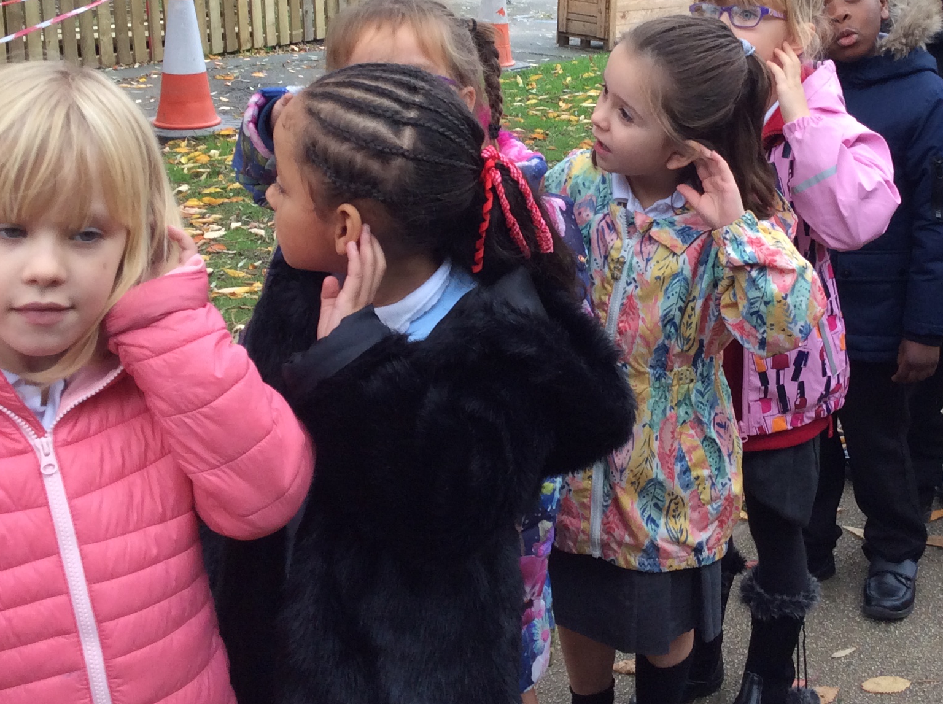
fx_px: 1469
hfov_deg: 35.3
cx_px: 625
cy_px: 146
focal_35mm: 54
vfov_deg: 26.5
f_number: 2.4
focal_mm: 3.3
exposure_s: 1/100
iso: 50
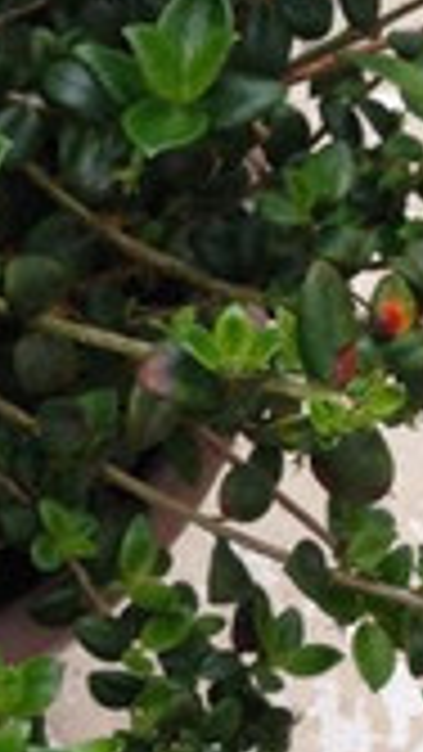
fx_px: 3428
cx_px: -220
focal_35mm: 172
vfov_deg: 12.2
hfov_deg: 7.0
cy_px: 946
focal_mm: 4.12
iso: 80
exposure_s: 1/20
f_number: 2.4
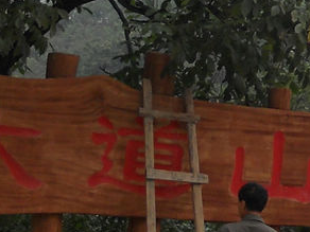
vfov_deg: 10.0
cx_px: 339
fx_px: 1325
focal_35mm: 148
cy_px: 32
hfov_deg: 13.1
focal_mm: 4.9
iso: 80
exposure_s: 1/500
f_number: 3.2
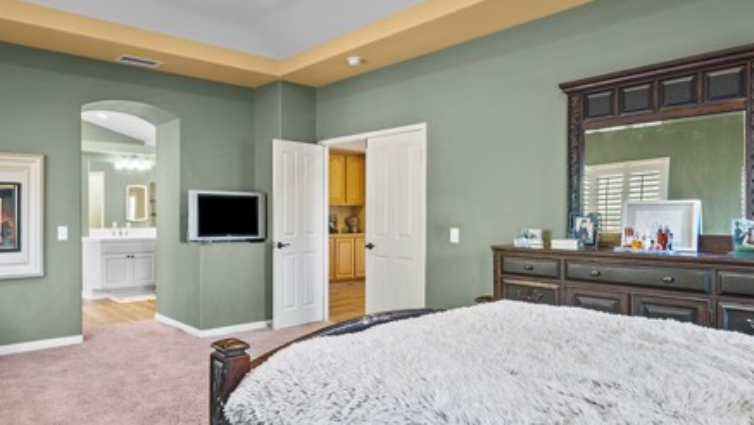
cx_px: 300
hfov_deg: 77.7
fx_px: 460
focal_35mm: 23
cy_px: 213
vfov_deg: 49.5
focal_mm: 15
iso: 250
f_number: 9
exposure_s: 3.2
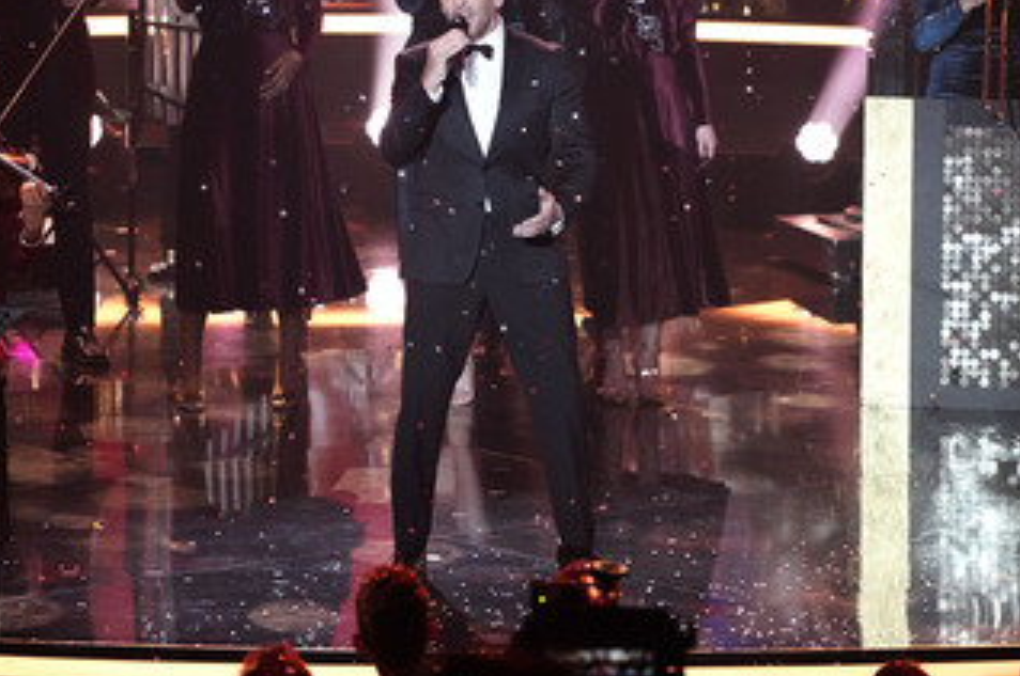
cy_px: 208
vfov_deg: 4.8
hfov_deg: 7.3
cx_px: 486
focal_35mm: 284
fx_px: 8034
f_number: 4
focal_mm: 200
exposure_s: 1/400
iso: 10000
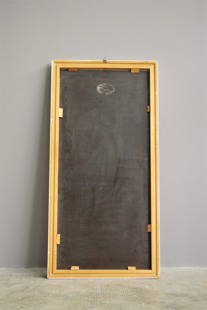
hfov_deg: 27.5
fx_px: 423
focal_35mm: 49
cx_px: 104
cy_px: 155
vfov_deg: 40.3
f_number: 4
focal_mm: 32.5
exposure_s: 1/60
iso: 3200
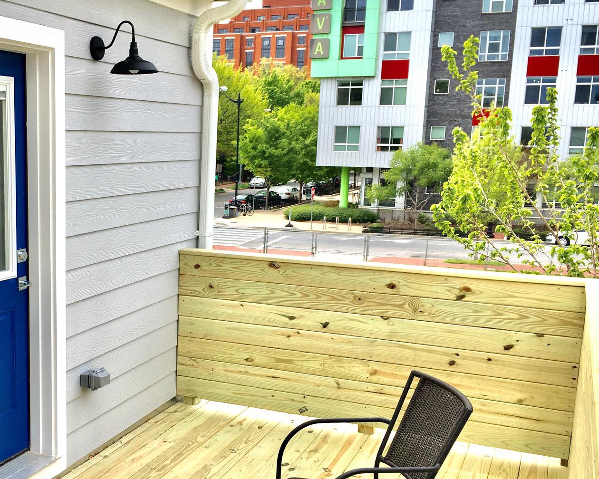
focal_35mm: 46
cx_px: 148
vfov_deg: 32.6
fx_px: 815
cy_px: 291
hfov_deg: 39.2
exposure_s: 1/1099
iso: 25
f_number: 2.2
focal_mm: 4.15
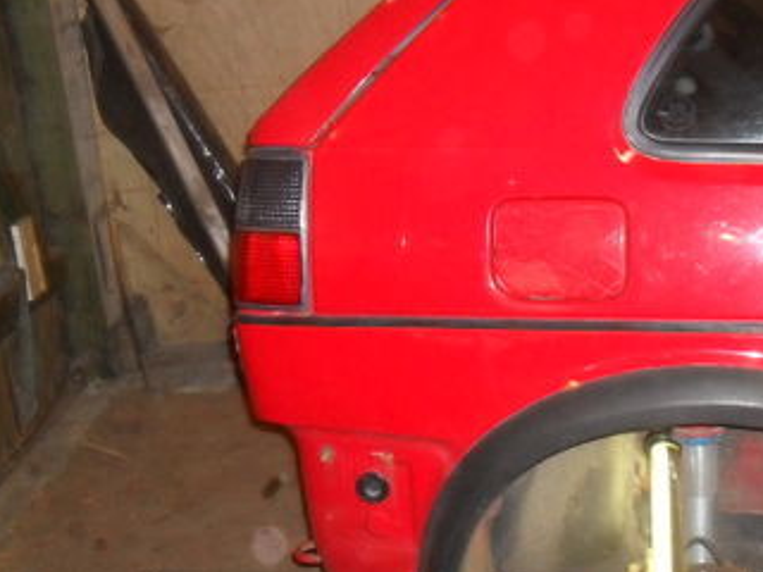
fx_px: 1543
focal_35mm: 70
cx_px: 737
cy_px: 491
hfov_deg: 26.5
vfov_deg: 20.7
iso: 400
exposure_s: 1/45
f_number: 3.2
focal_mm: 6.3
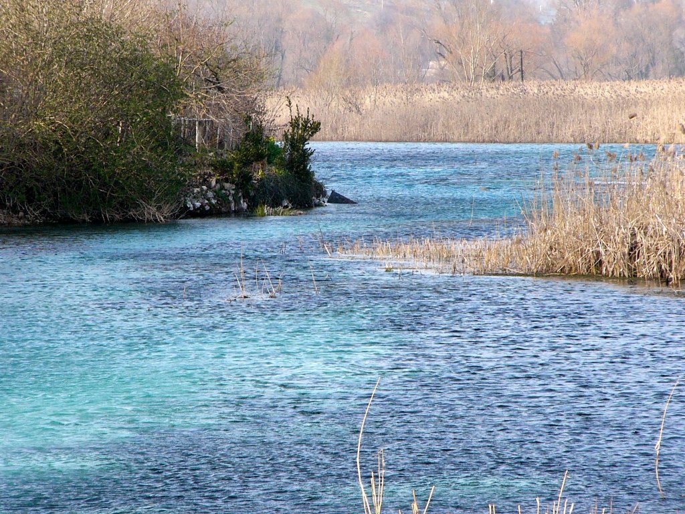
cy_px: 257
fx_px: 4136
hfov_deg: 9.5
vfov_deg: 7.1
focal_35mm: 209
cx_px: 342
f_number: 6.5
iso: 100
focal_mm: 27.5
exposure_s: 1/125
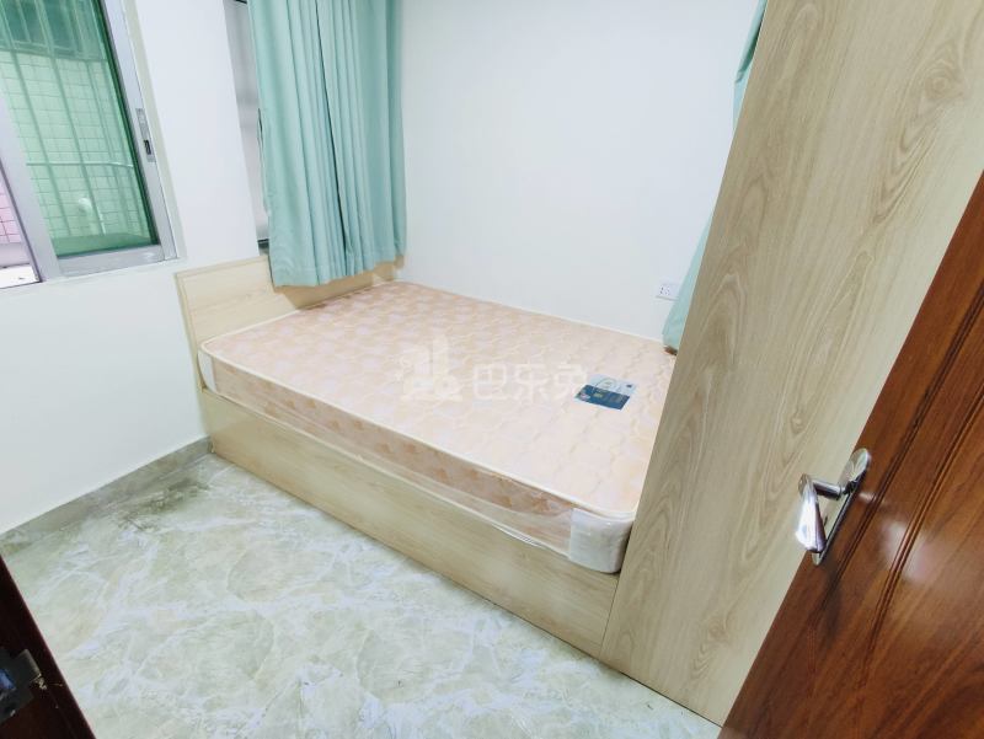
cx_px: 492
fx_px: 370
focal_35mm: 13
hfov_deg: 106.1
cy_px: 370
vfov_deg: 90.0
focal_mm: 2.25
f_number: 2.2
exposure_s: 1/33
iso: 967
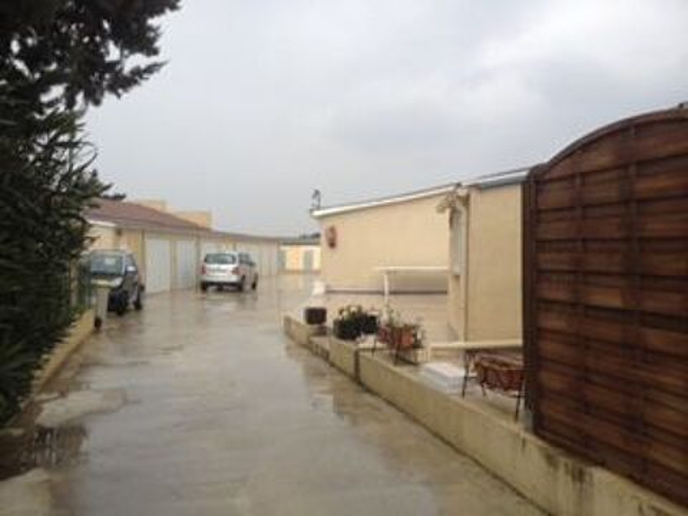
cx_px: 344
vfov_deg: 40.7
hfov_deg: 52.6
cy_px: 258
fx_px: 696
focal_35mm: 35
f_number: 2.4
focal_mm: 4.28
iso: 50
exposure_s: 1/153
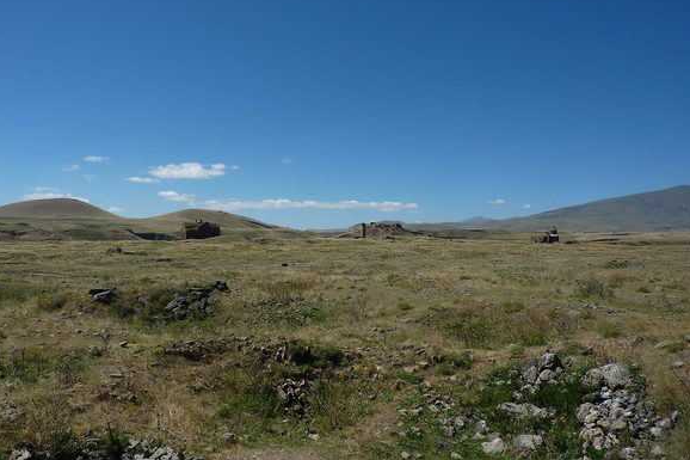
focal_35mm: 27
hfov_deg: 67.4
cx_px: 334
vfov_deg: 47.9
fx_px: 517
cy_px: 214
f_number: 5.6
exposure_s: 1/640
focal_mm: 4.1
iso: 80
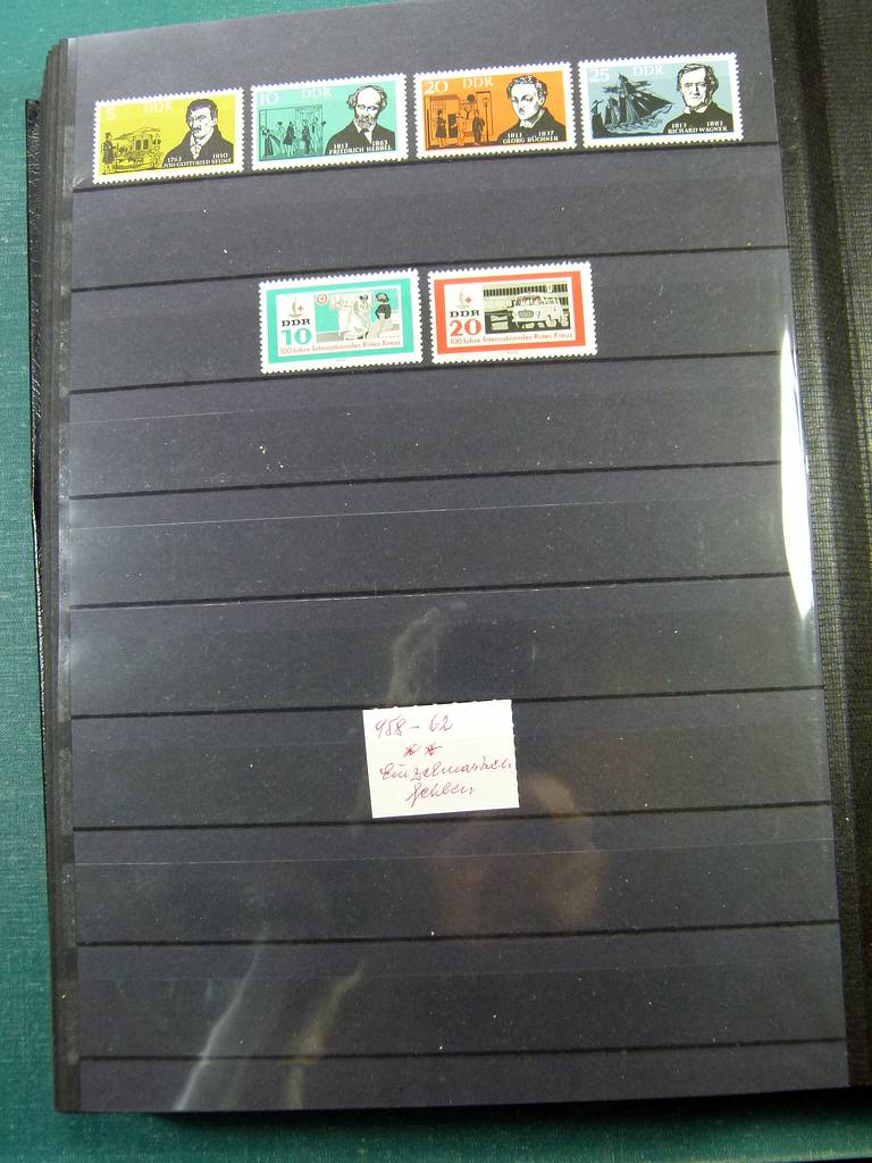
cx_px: 436
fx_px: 1108
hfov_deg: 42.9
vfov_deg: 55.4
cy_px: 582
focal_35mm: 33
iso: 200
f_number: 3
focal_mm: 5.9
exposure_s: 1/60
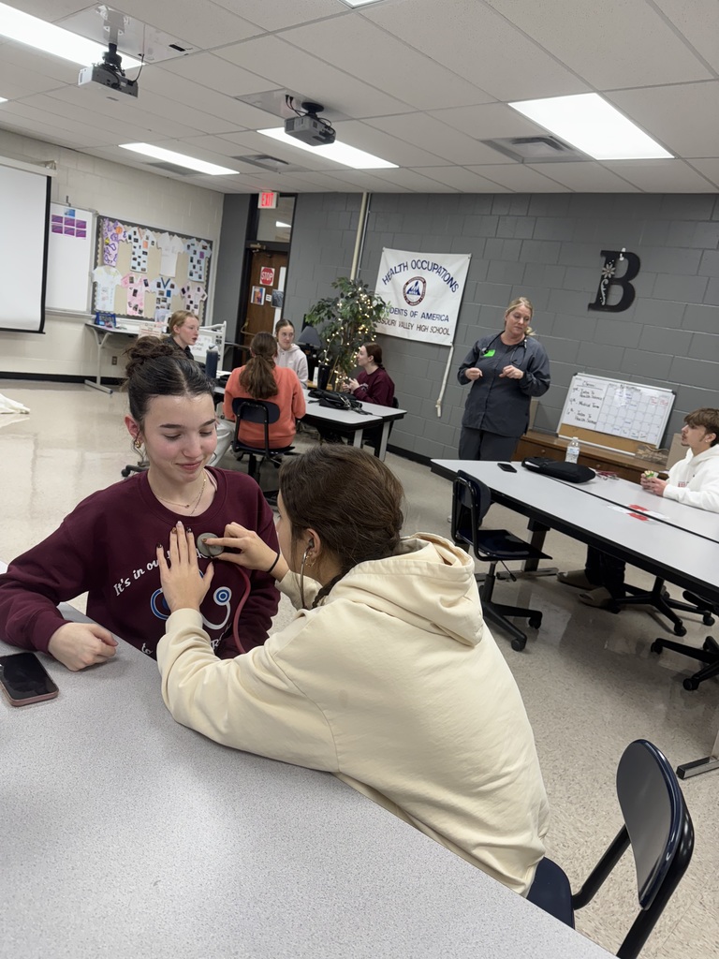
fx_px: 665
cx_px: 360
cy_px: 480
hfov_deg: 56.8
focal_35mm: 24
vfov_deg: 71.6
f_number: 1.78
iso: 125
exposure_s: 1/120
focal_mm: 6.76
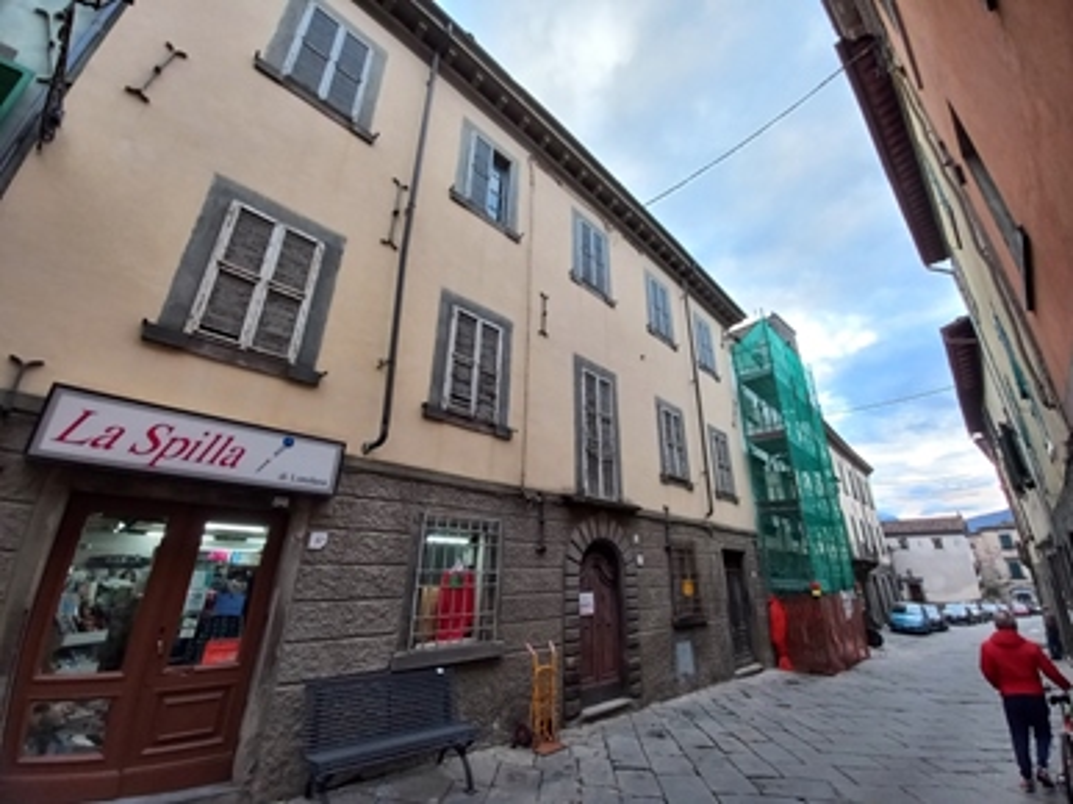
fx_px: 403
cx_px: 536
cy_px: 402
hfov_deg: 106.2
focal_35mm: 13
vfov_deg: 89.9
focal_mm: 1.42
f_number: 2.2
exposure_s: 1/99
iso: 80
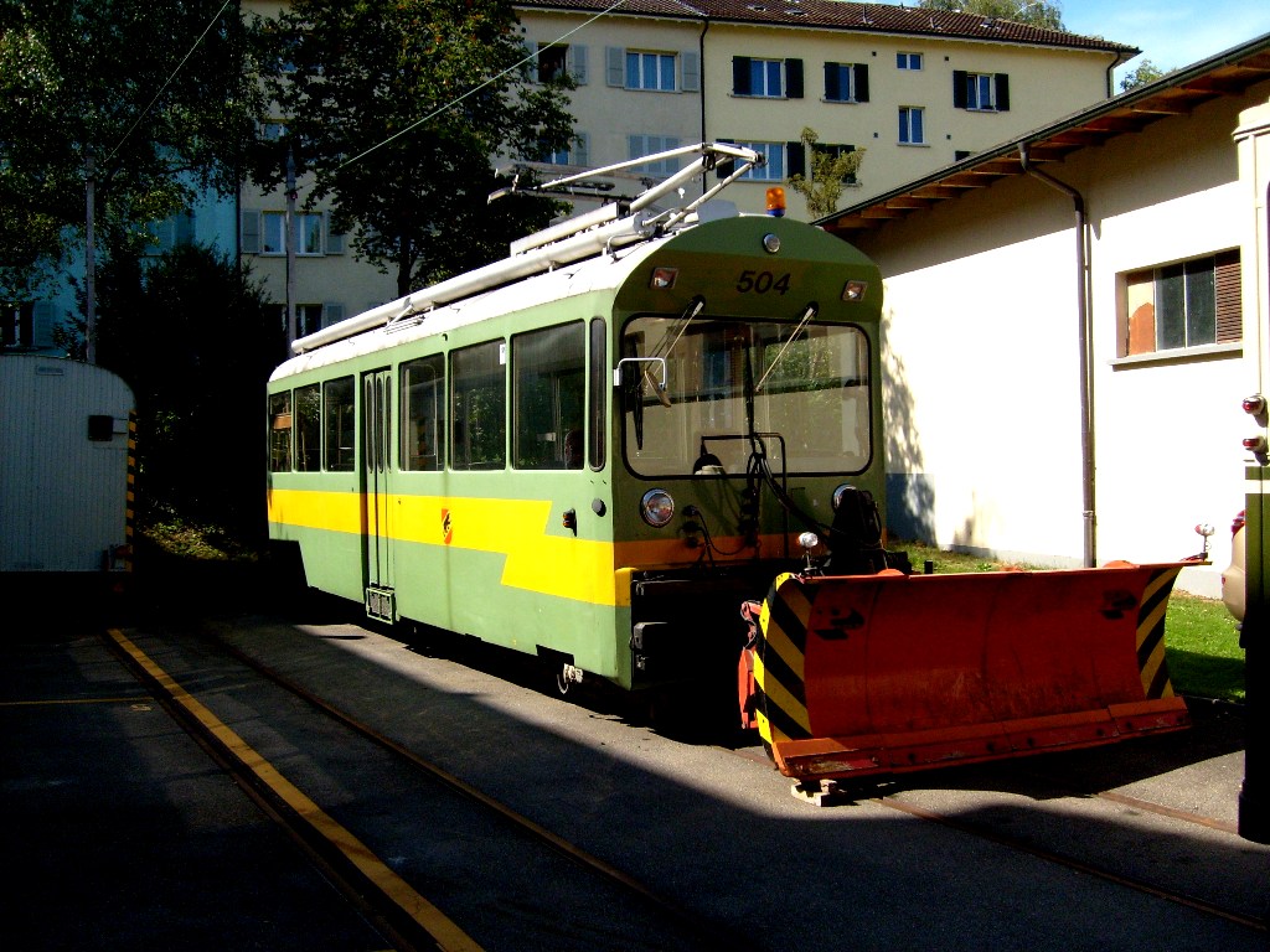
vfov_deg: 40.7
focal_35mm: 35
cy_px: 476
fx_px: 1284
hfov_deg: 52.6
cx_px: 635
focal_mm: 5.8
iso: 80
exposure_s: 1/250
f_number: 7.1
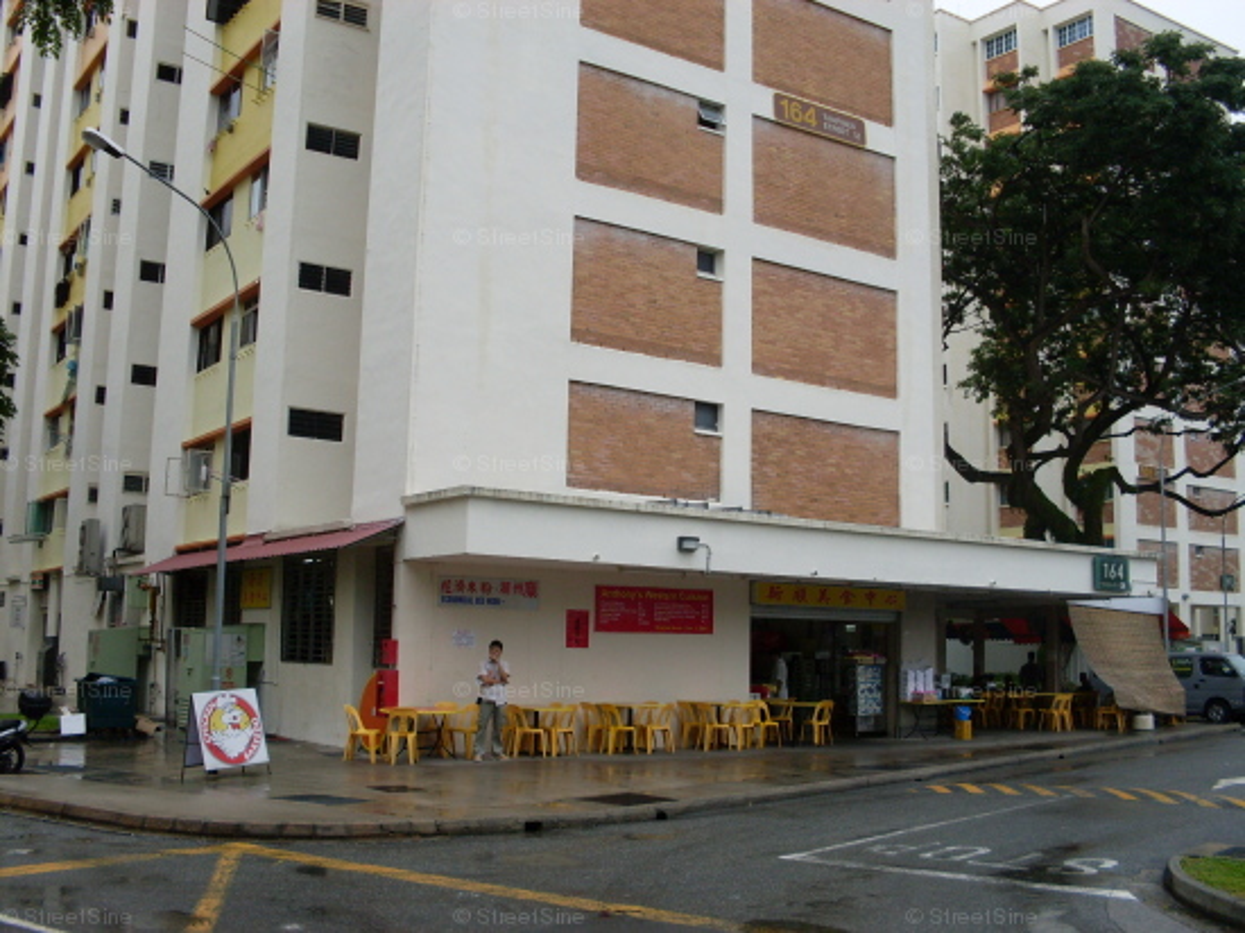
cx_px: 622
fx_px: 1366
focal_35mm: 38
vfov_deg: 37.7
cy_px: 466
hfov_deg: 49.0
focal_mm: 6.3
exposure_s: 1/350
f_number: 2.8
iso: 80
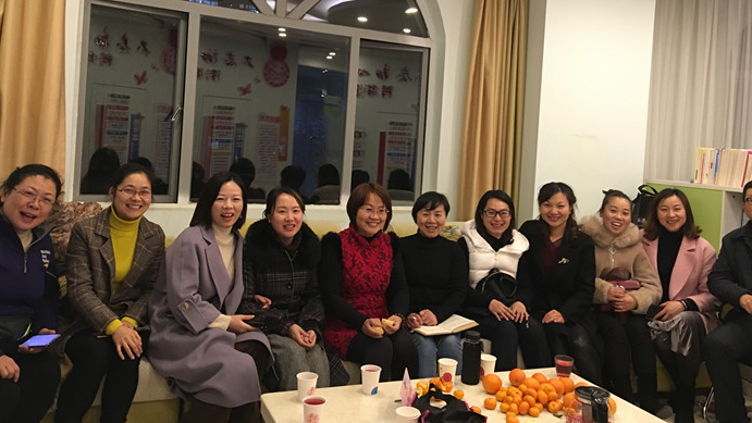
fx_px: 638
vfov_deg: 36.4
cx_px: 379
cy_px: 151
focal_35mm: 32
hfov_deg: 61.0
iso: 100
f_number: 2.2
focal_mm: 4.15
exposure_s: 1/10
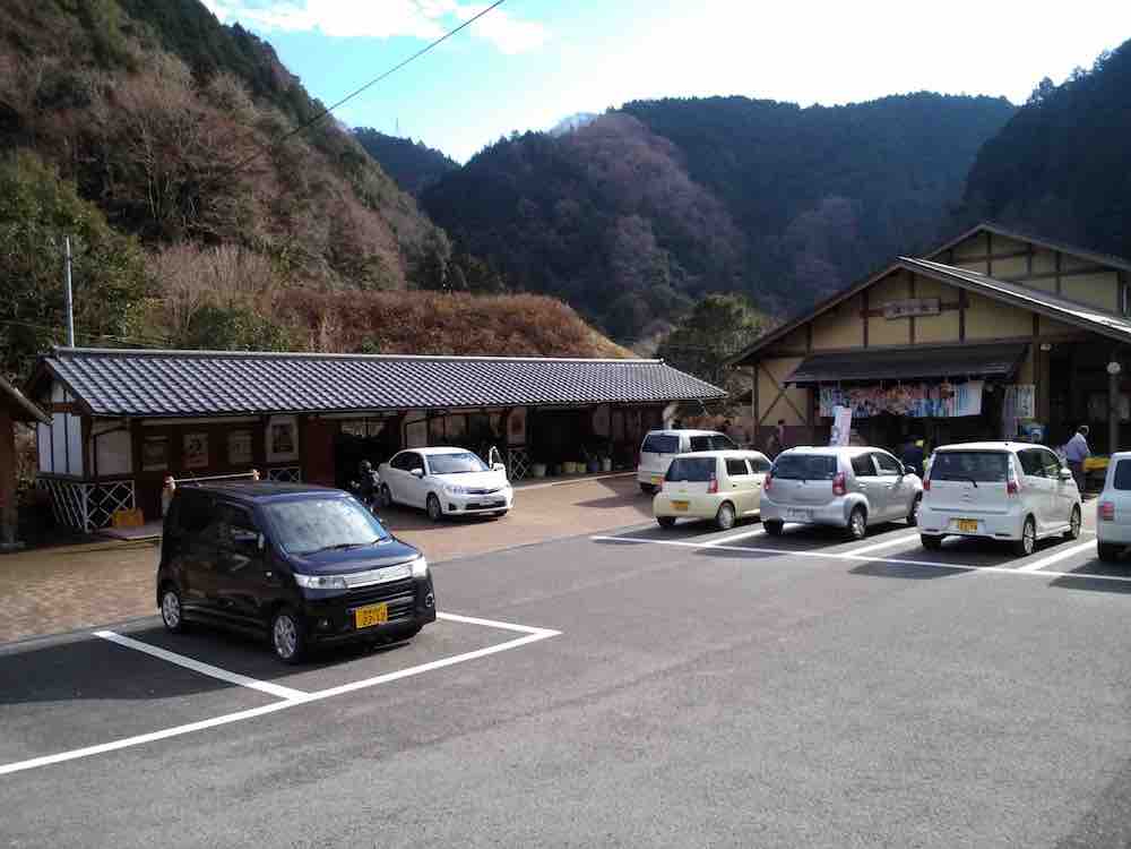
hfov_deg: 65.3
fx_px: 882
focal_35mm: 27
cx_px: 566
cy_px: 424
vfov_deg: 51.4
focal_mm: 2.87
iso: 40
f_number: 2.4
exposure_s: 1/401
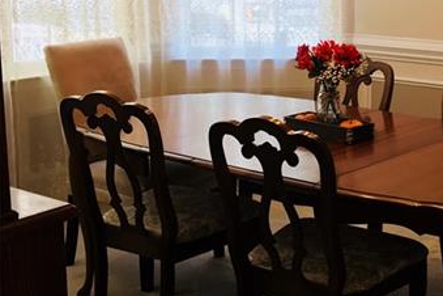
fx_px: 812
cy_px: 71
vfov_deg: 20.4
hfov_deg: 29.6
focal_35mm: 66
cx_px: 369
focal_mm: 3.99
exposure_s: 1/40
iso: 25
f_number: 1.8
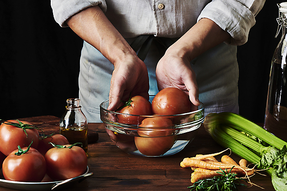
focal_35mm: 105
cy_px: 96
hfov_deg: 19.5
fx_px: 837
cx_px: 144
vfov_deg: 13.0
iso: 100
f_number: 18
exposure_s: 1/125
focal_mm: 105
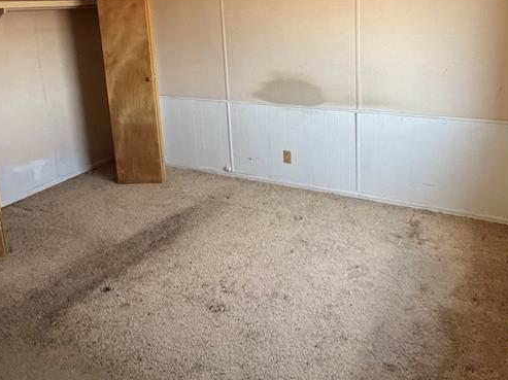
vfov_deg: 49.1
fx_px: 396
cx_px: 274
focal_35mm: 27
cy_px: 91
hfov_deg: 65.3
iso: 125
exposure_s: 1/99
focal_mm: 1.57
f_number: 1.8
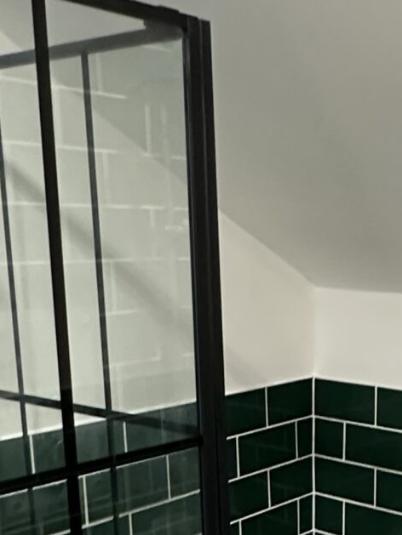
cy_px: 415
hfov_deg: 24.2
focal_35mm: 57
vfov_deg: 33.0
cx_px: 423
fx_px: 882
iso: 320
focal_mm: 2.22
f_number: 2.2
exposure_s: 1/50
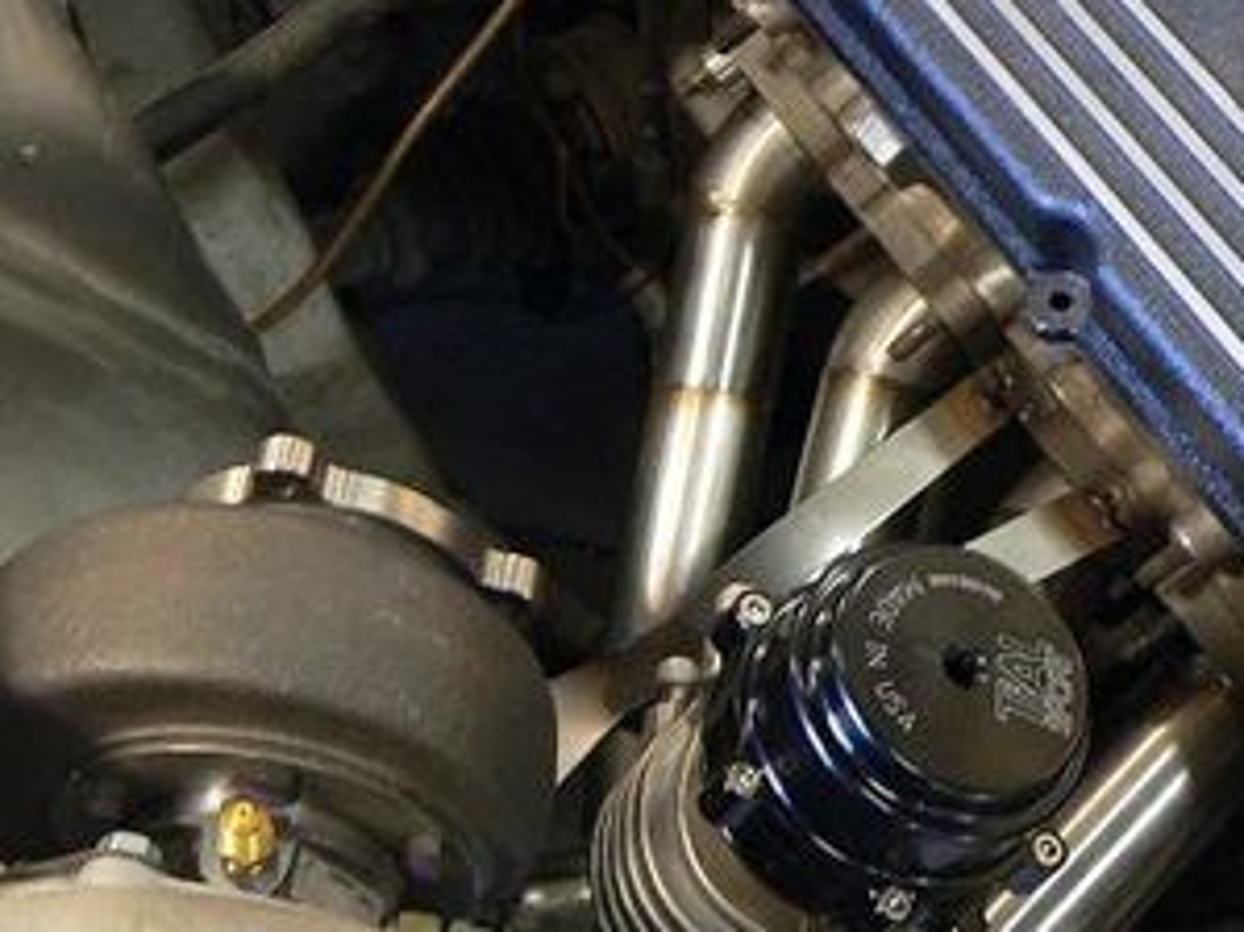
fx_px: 2766
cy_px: 533
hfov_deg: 25.3
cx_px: 599
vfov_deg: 19.1
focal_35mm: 77
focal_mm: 6
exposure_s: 1/8
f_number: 2.8
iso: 200
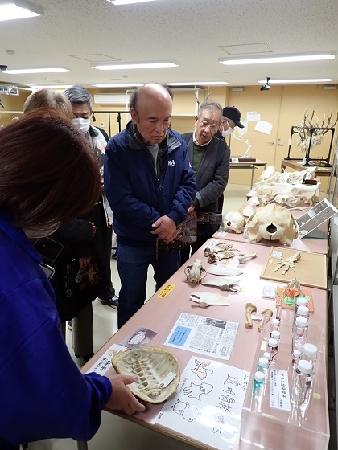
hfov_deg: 54.9
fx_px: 325
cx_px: 169
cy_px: 225
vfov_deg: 69.4
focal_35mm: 25
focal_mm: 4.5
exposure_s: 1/100
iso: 200
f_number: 2
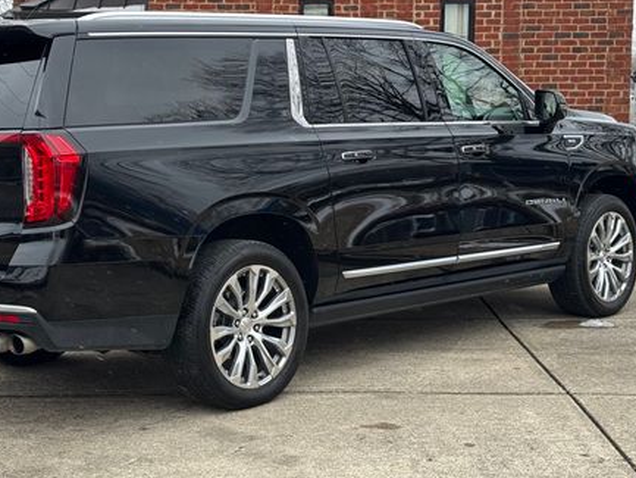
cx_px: 248
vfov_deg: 20.7
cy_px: 221
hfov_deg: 27.3
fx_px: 1305
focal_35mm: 71
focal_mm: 6.76
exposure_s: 1/210
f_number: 1.78
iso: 64
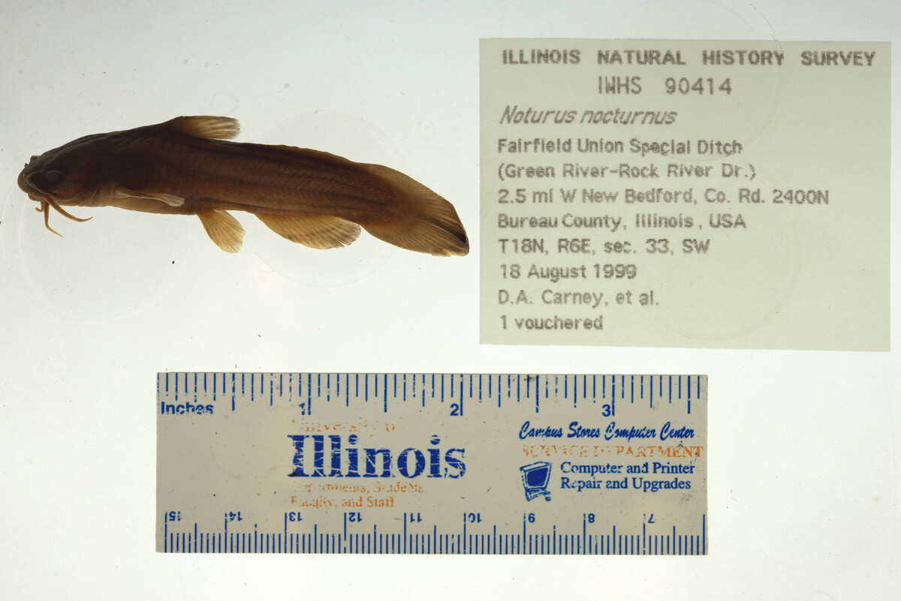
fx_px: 1502
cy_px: 300
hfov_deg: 33.4
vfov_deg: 22.6
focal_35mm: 60
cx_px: 450
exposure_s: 1/200
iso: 100
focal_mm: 60
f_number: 10
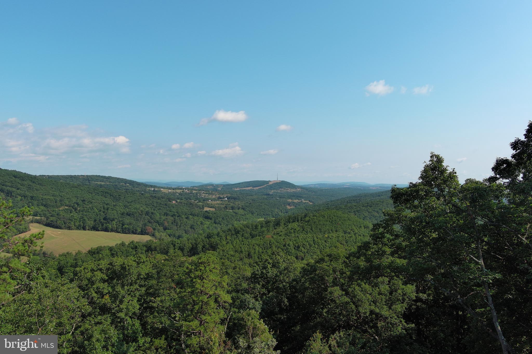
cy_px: 177
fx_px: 428
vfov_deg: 45.0
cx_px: 266
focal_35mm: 29
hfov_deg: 63.7
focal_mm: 10.57
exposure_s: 1/1397
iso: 101
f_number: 2.8
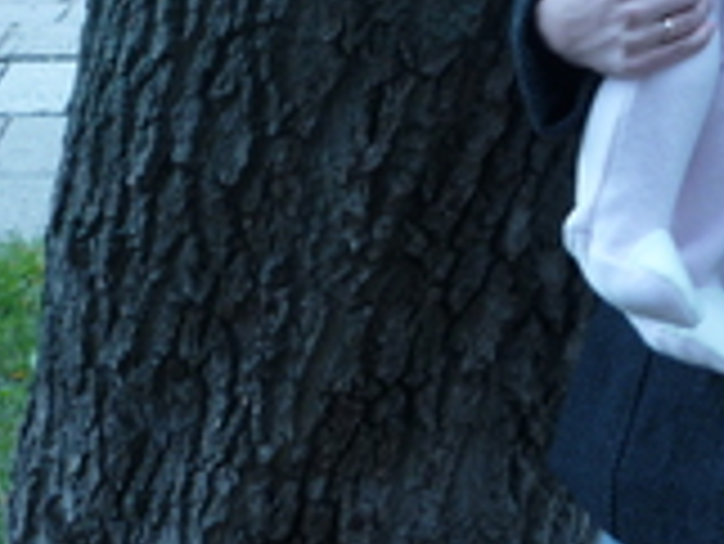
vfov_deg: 15.3
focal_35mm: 92
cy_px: -175
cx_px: 832
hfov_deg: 20.2
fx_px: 1926
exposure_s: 1/60
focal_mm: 5.5
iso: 80
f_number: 2.8
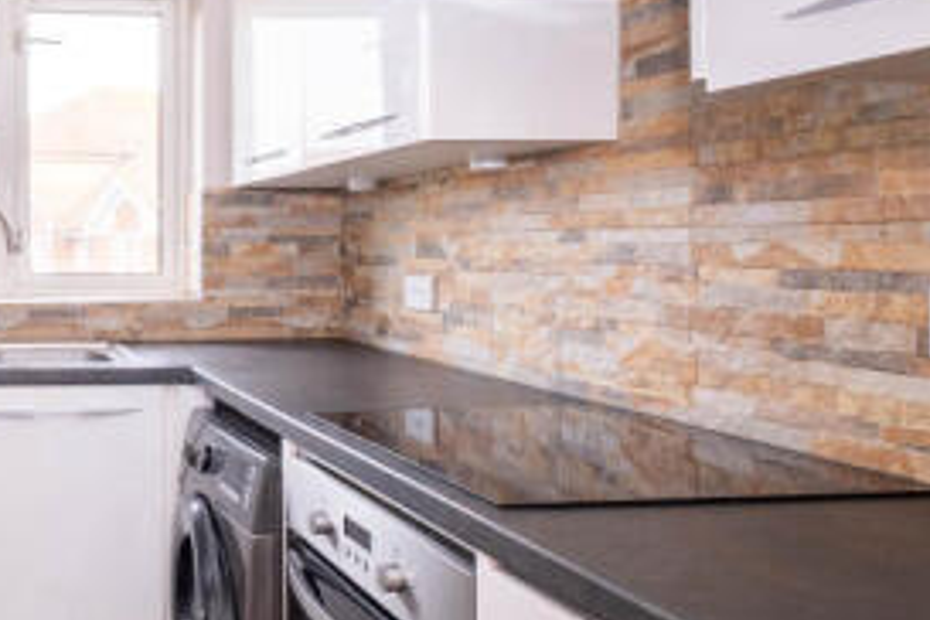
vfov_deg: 36.8
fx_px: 930
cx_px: 32
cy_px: 284
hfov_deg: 46.0
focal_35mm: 36
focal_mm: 10
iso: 320
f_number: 7.1
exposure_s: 1/25
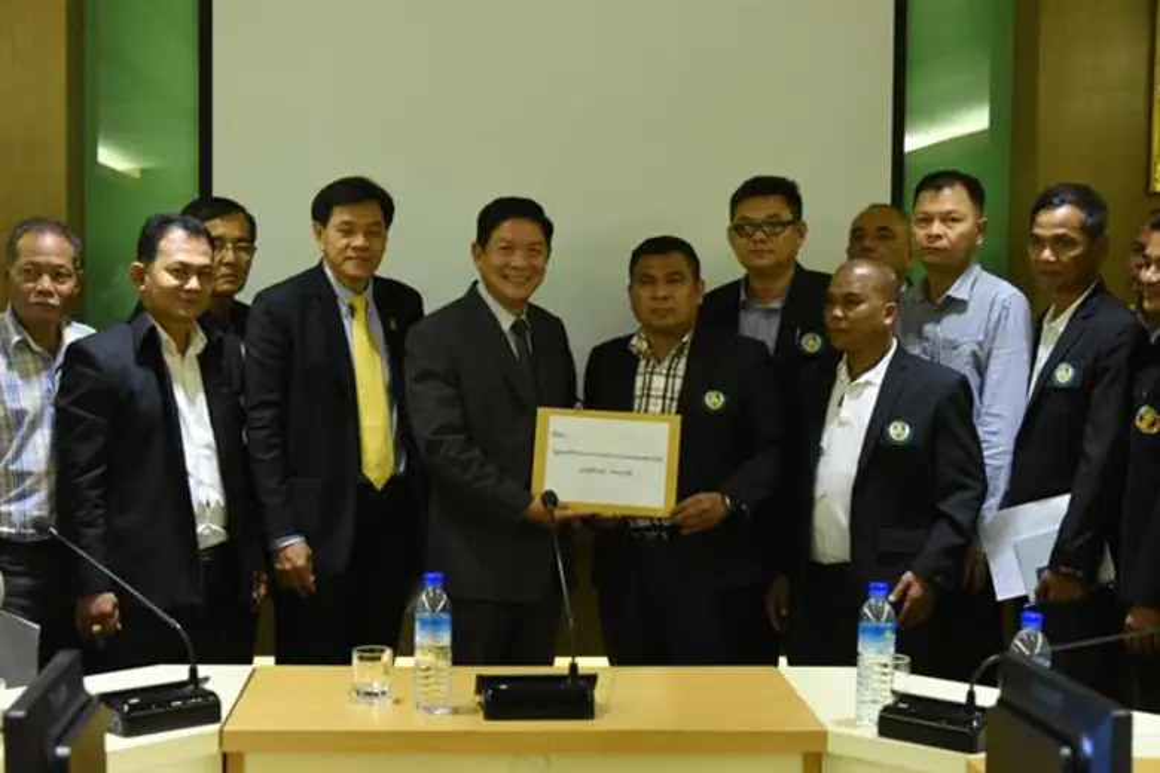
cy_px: 386
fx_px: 1804
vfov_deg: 24.2
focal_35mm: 56
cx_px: 580
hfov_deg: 35.6
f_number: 5.6
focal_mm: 56
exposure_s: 1/100
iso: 8000
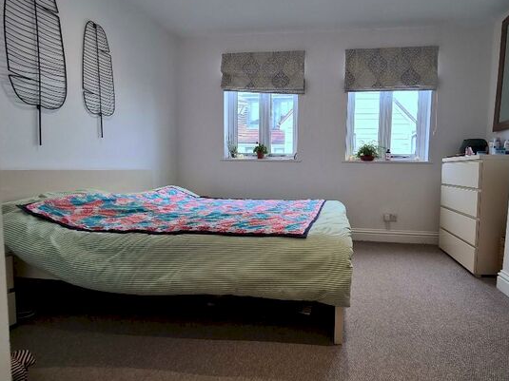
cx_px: 317
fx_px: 250
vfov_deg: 74.7
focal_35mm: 17
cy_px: 191
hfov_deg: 89.3
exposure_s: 1/50
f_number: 2.2
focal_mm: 2.2
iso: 100
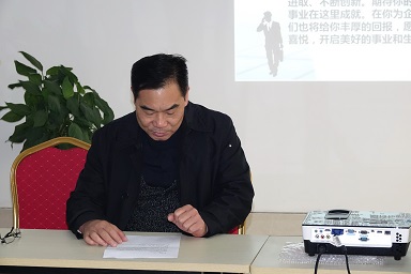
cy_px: 137
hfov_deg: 19.6
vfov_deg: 13.2
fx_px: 1187
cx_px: 206
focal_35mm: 104
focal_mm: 38.04
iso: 1600
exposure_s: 1/125
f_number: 5
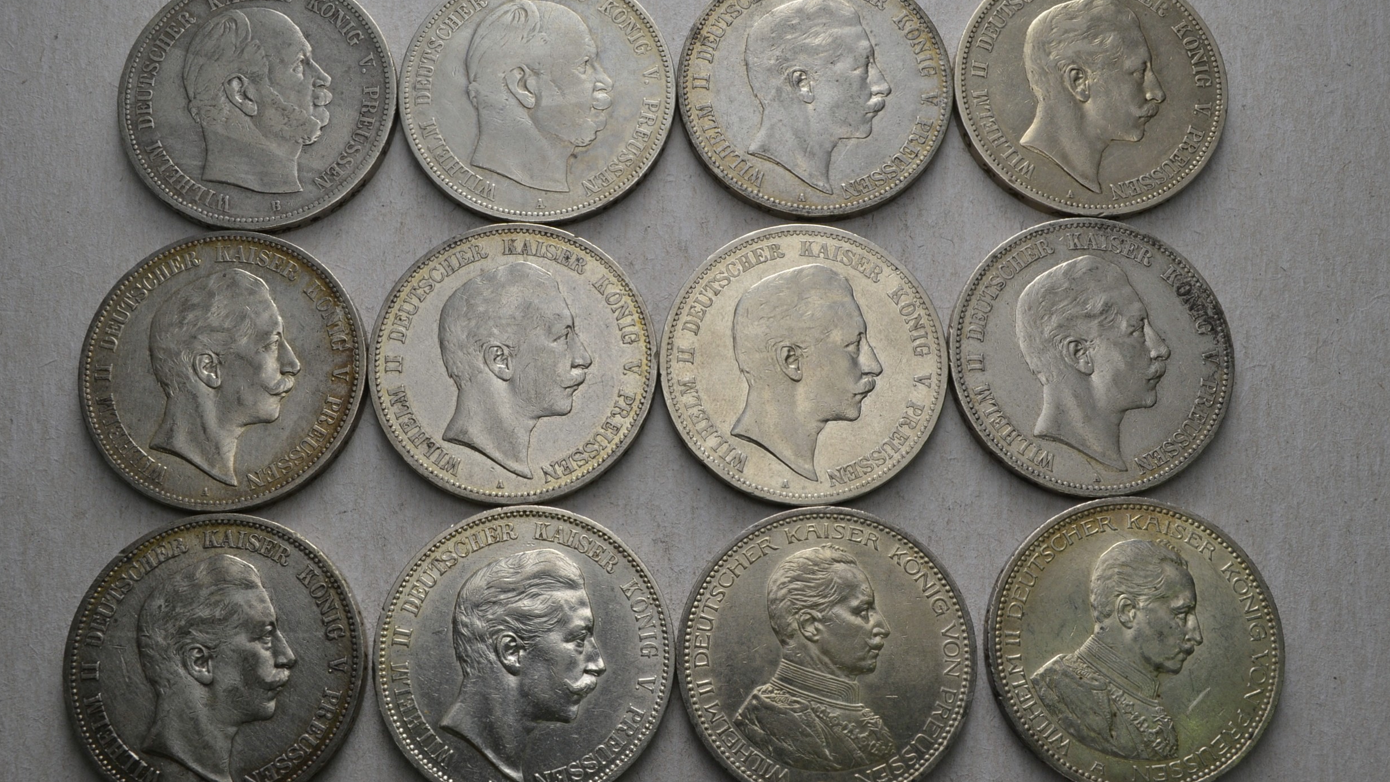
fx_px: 1511
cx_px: 697
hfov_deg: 49.4
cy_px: 409
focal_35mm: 41
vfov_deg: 29.0
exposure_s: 1/200
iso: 400
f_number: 14
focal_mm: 26
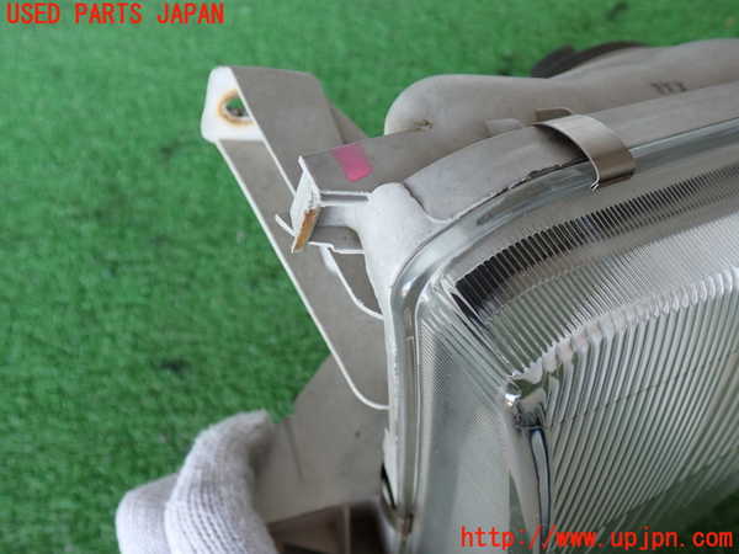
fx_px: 683
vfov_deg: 44.2
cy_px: 277
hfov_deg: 56.8
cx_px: 370
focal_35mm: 32
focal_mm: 5.79
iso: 200
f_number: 2.4
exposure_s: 1/40
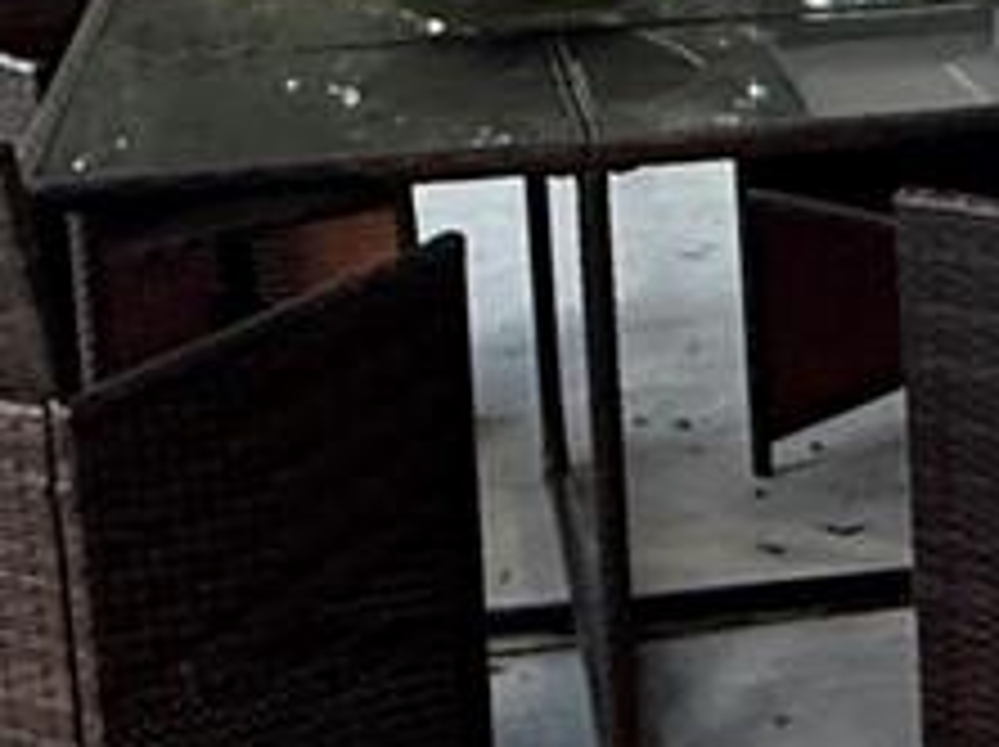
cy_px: -99
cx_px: 756
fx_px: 2912
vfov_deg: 14.3
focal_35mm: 101
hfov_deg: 19.3
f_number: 2.2
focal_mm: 2.22
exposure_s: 1/60
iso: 640
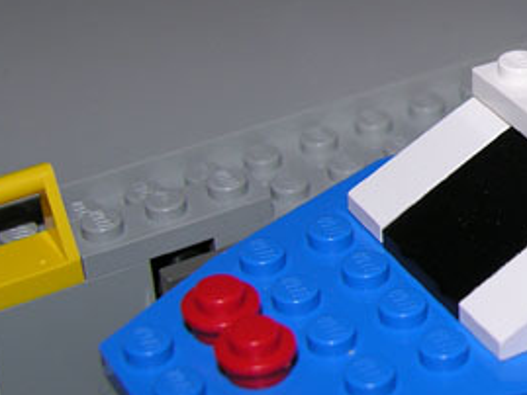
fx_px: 1584
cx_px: 694
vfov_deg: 14.2
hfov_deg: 17.6
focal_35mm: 104
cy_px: 108
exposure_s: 1/60.1
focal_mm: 8.9
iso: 50
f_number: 2.8
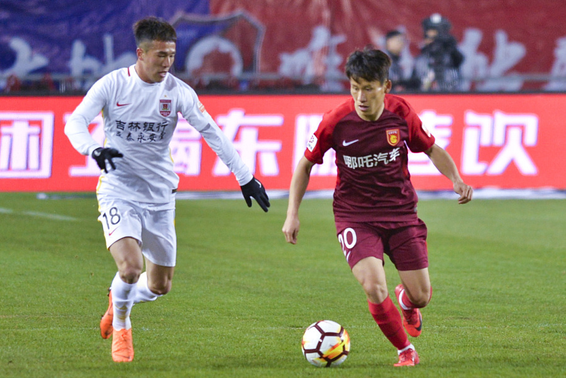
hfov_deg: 6.9
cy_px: 189
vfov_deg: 4.6
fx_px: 4716
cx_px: 283
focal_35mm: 300
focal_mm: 300
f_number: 4
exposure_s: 1/640
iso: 1600
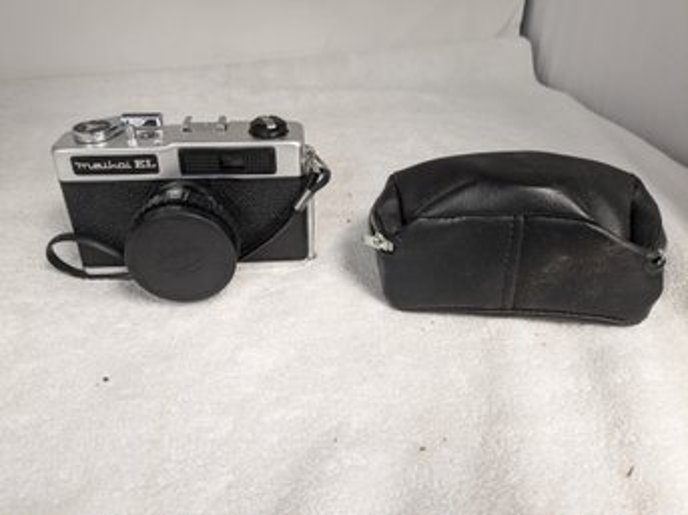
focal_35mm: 27
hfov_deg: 65.3
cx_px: 344
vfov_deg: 51.3
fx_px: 536
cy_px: 258
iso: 240
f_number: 1.73
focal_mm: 4.38
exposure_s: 1/60
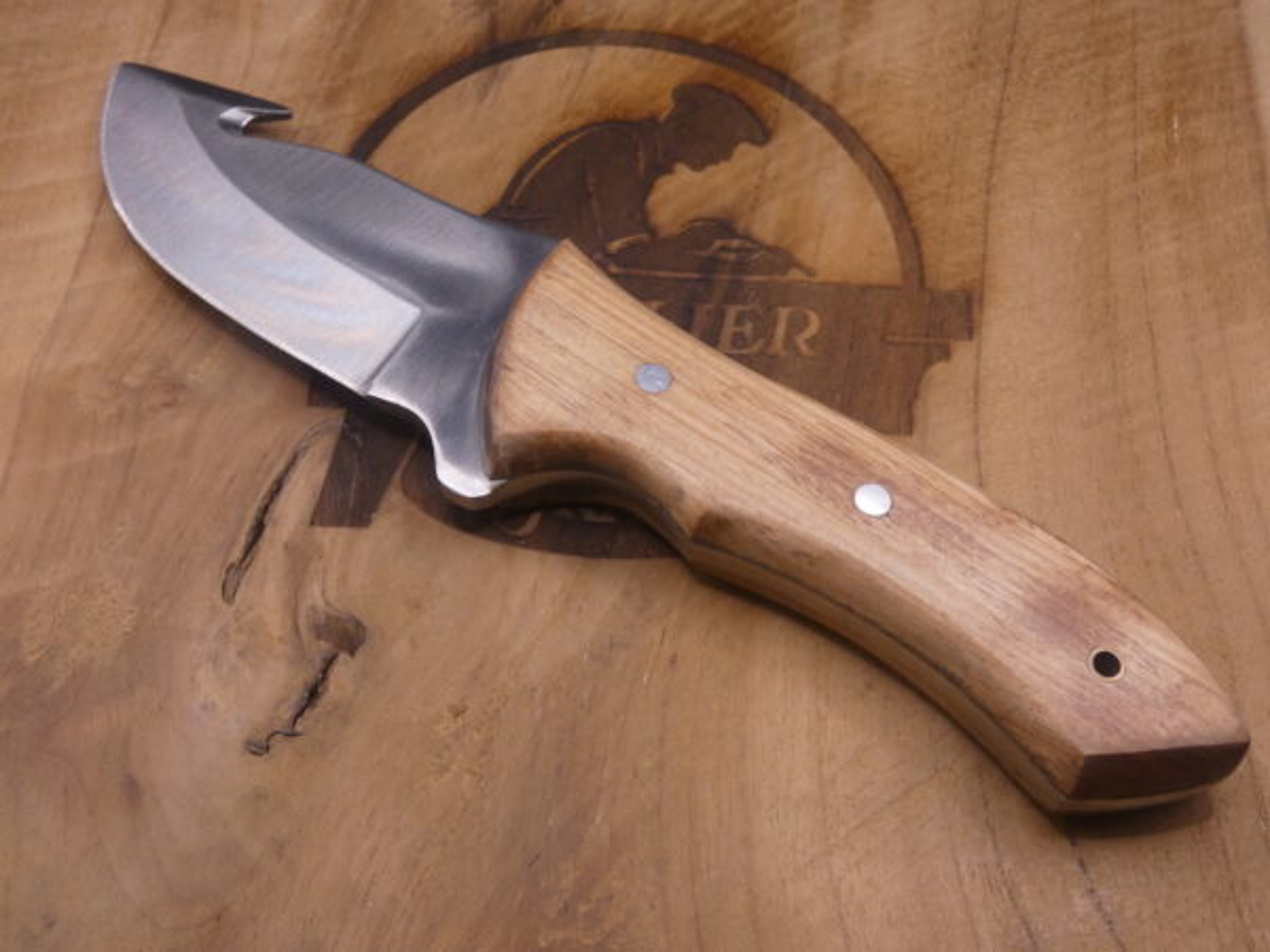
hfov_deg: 43.9
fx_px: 1578
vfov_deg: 33.6
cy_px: 476
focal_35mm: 43
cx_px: 635
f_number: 3.7
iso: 200
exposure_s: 1/80
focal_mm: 7.8
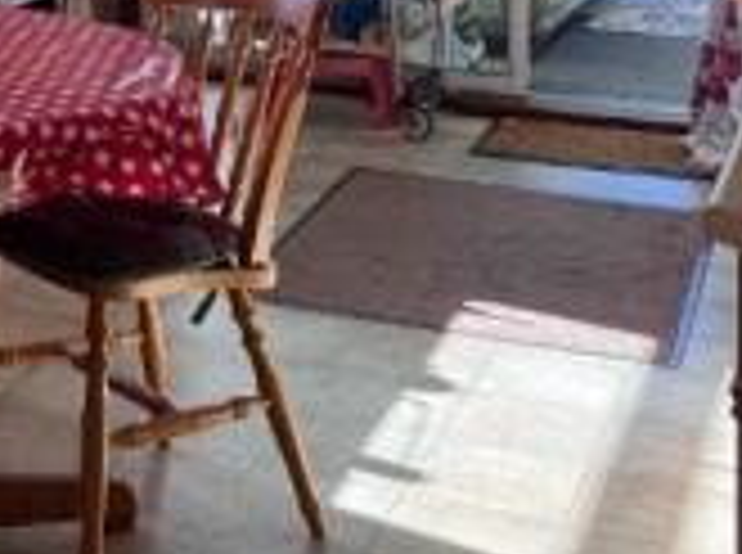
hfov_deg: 21.7
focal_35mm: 85
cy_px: -236
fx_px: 1818
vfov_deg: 16.1
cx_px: -97
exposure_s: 1/284
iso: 80
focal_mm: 6.76
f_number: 1.78
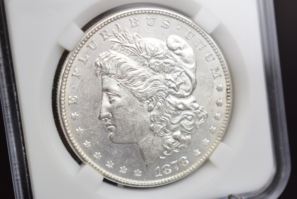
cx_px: 148
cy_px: 100
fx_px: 681
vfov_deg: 16.6
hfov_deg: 24.6
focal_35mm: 82
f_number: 5.6
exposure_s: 1/100
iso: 560
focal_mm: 55
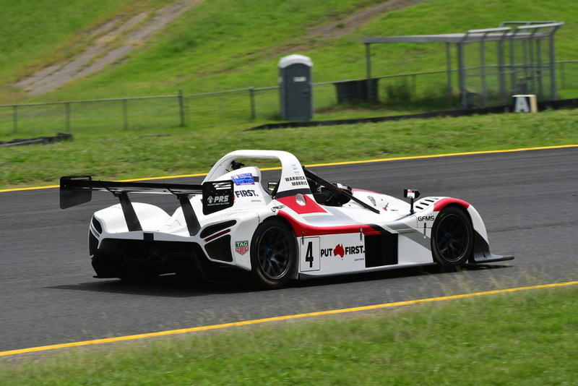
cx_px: 289
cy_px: 193
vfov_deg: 3.7
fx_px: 6023
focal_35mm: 375
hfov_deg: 5.5
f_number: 11
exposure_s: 1/640
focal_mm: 250
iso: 320
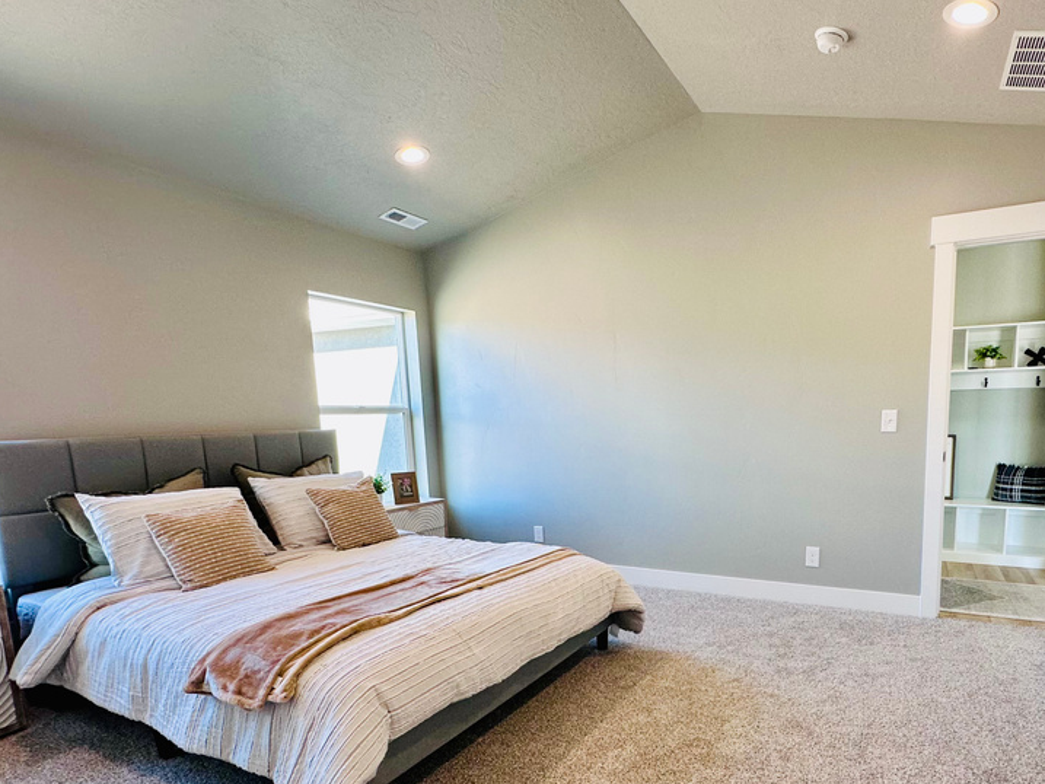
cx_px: 646
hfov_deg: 80.4
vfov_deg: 64.8
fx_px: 604
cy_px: 500
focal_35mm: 20
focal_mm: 2.22
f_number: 2.2
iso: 125
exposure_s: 1/120
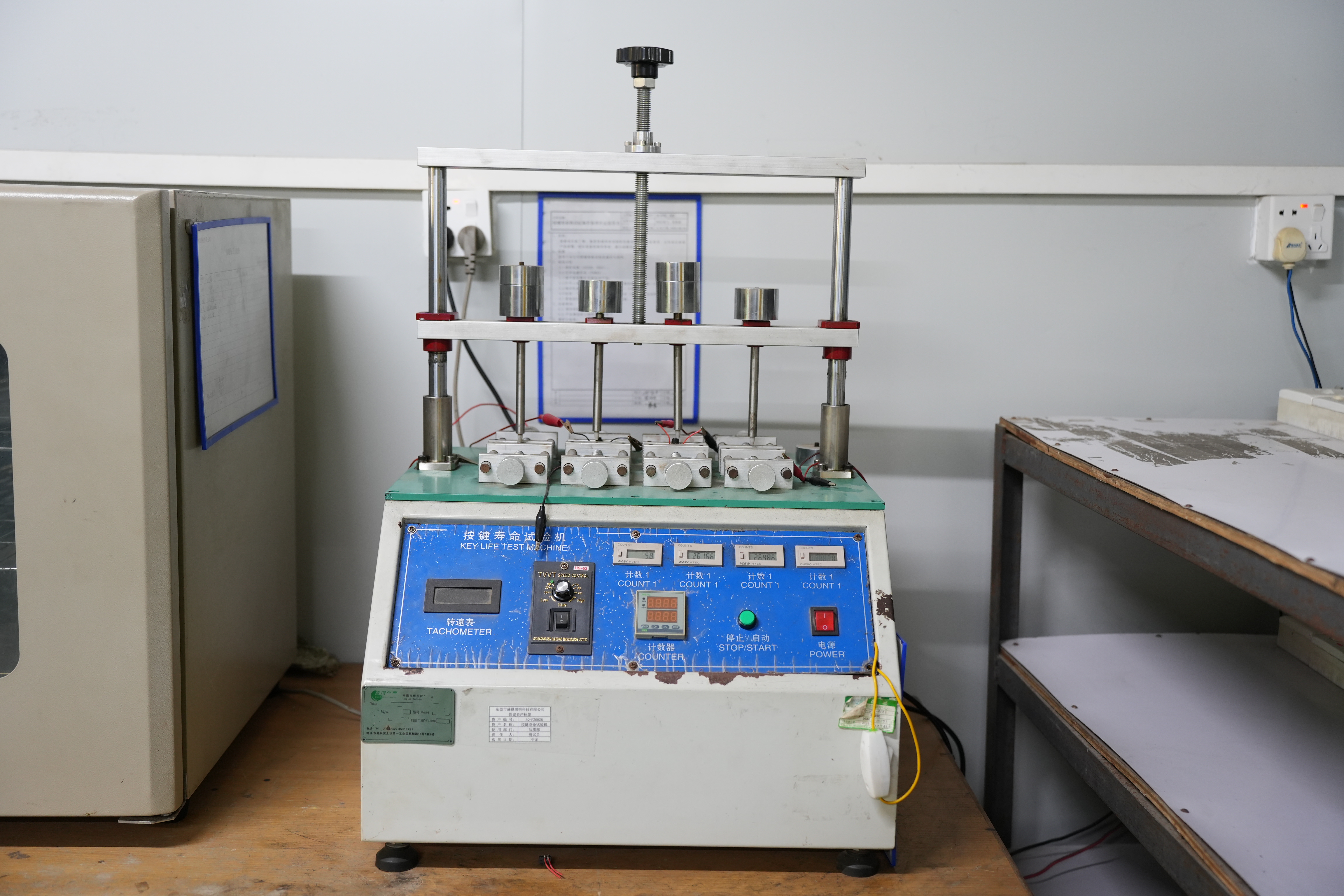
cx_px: 672
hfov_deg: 50.7
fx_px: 1419
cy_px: 448
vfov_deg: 35.1
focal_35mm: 38
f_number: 3.2
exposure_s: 1/50
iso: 1000
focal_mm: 38
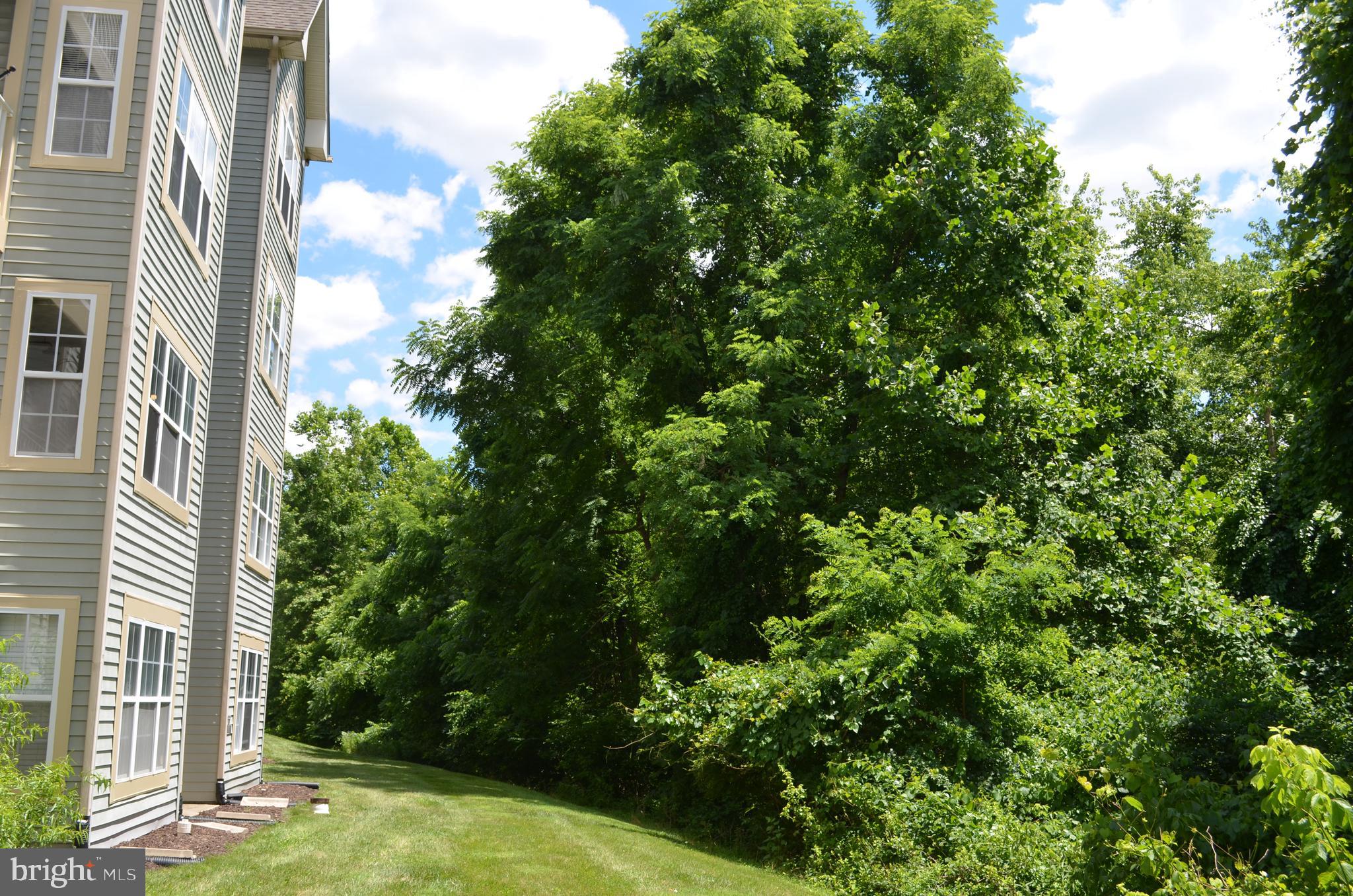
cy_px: 448
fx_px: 1238
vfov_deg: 39.8
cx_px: 676
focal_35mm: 33
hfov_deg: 57.3
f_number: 7.1
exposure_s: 1/200
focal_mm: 22
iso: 100
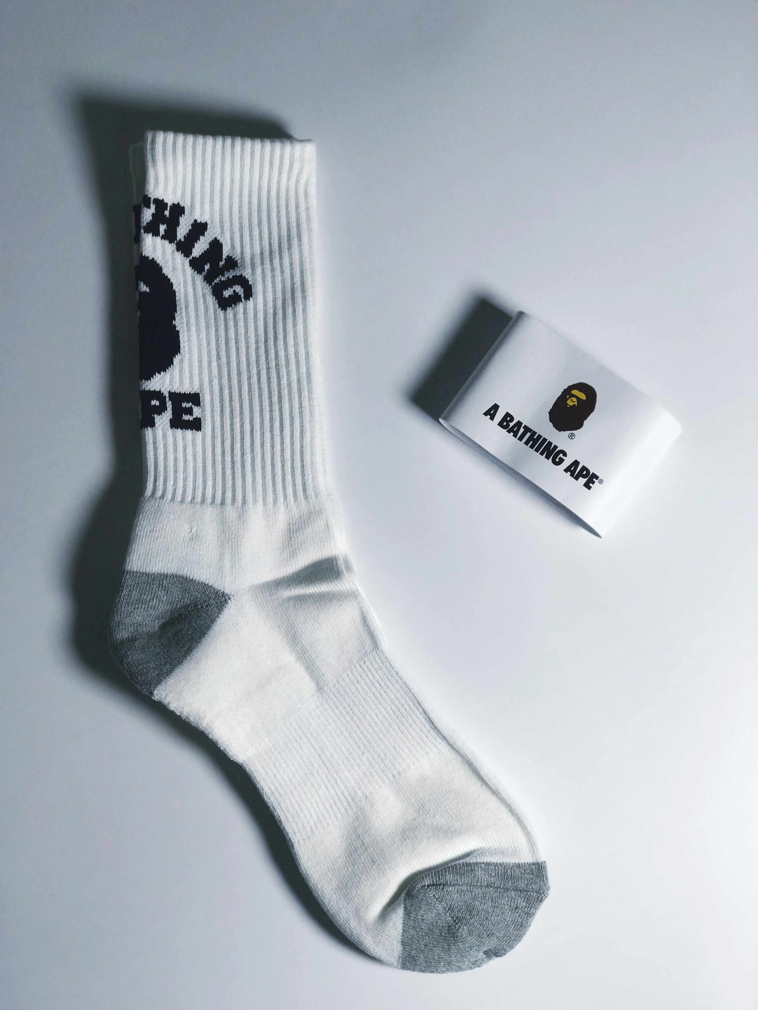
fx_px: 1664
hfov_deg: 25.7
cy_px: 505
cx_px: 379
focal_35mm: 57
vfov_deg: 33.8
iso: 20
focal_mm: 6.6
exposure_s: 1/182
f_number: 2.8
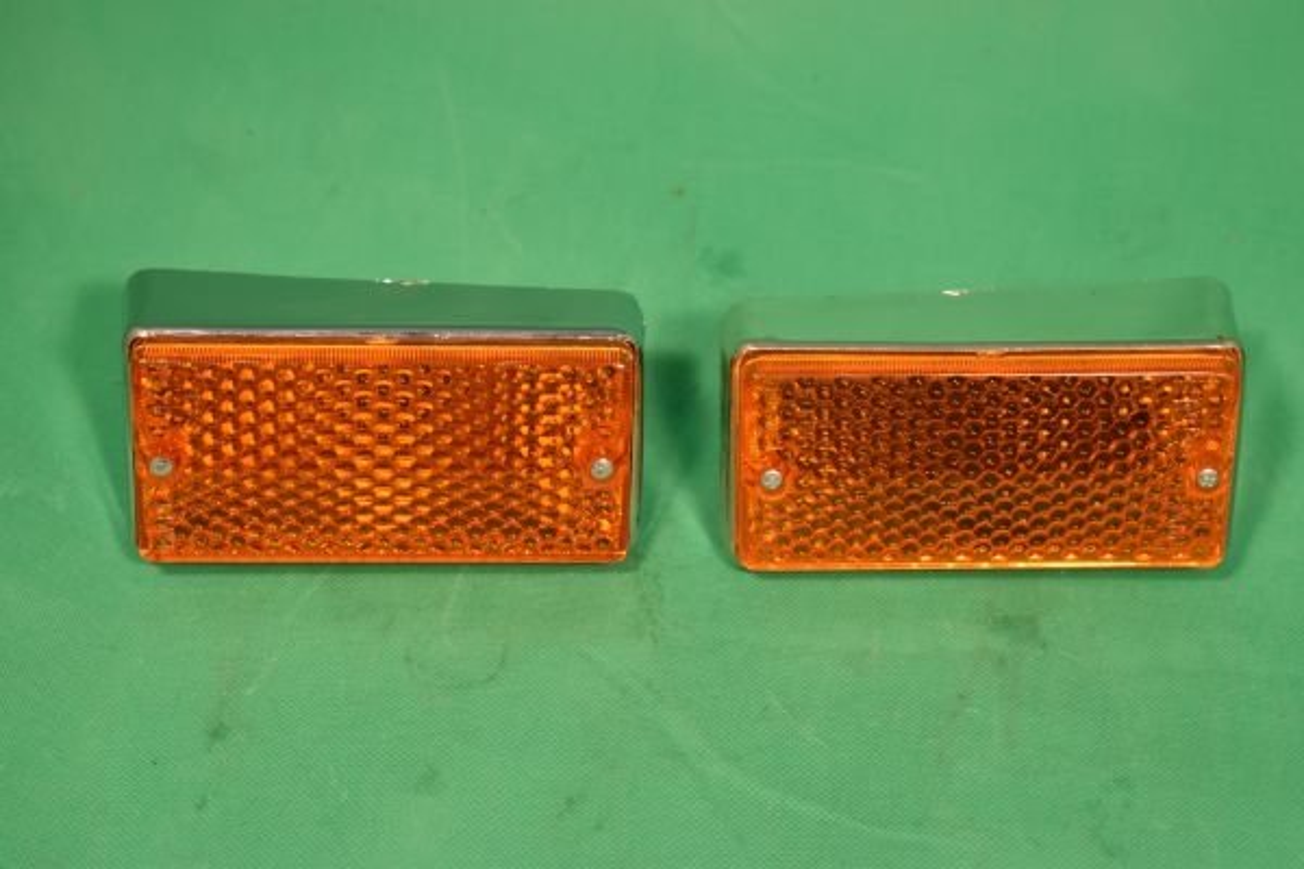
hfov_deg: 24.6
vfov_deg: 16.6
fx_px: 2988
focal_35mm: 82
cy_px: 434
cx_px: 652
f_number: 5.6
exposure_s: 1/60
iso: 125
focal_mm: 55
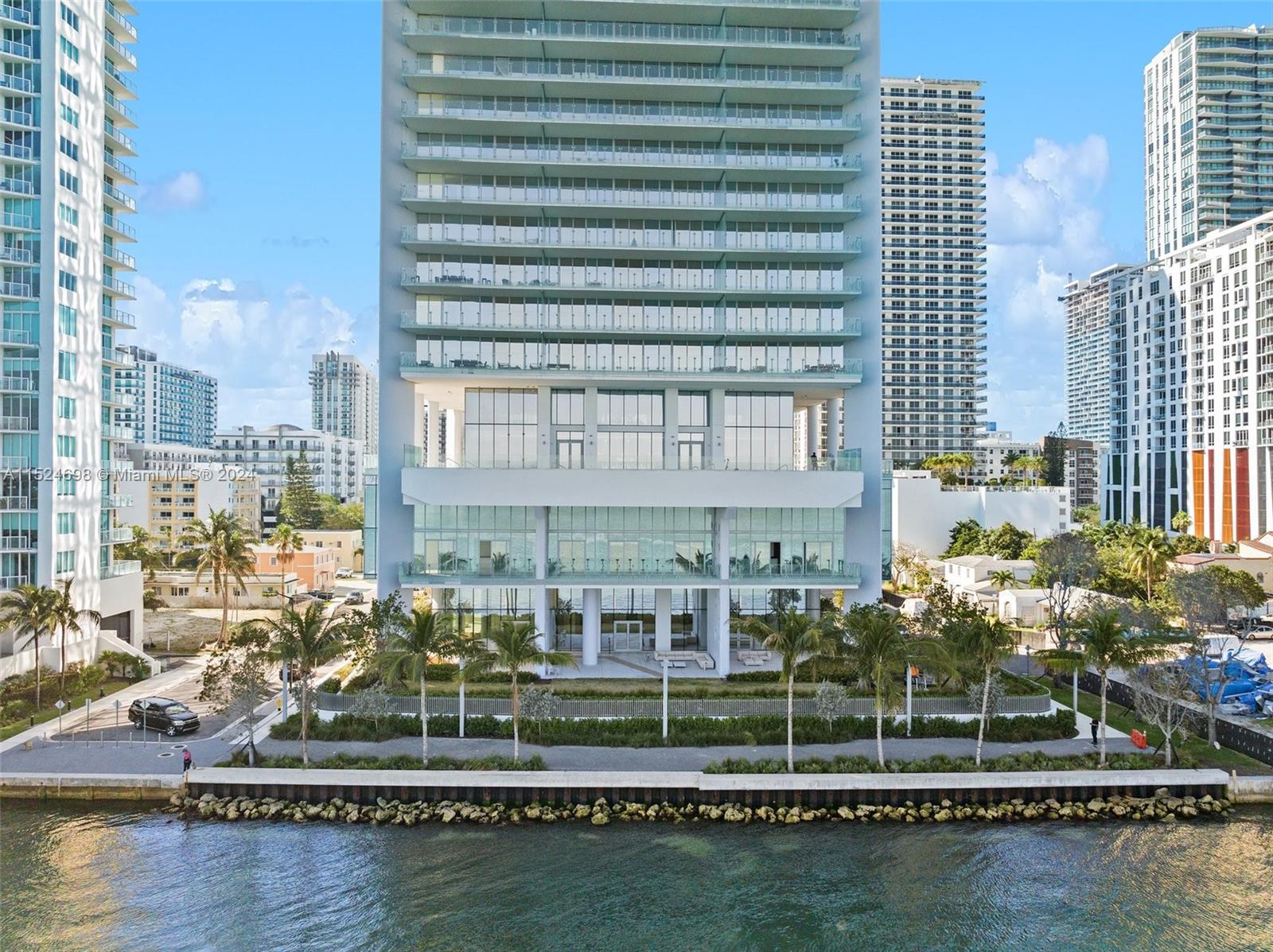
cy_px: 476
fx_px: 882
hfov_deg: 71.6
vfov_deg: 56.7
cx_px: 636
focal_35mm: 24
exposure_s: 1/2000
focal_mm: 12.29
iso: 190
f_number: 2.8
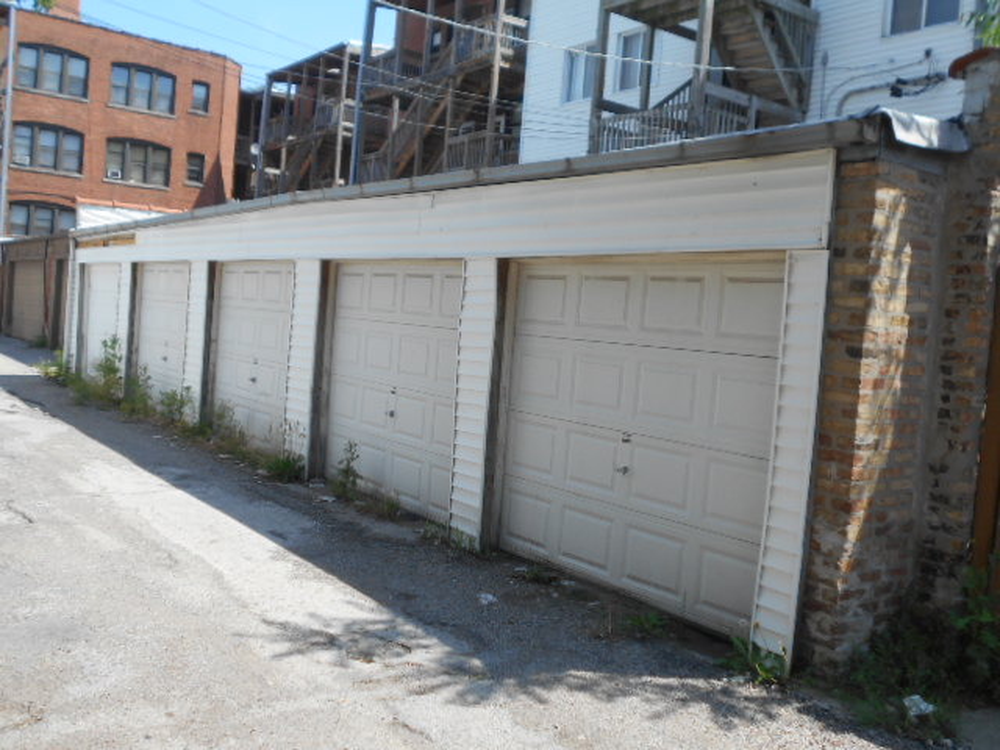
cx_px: 500
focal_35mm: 32
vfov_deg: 44.2
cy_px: 375
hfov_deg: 56.8
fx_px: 924
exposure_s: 1/640
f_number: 3.6
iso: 80
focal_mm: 5.8
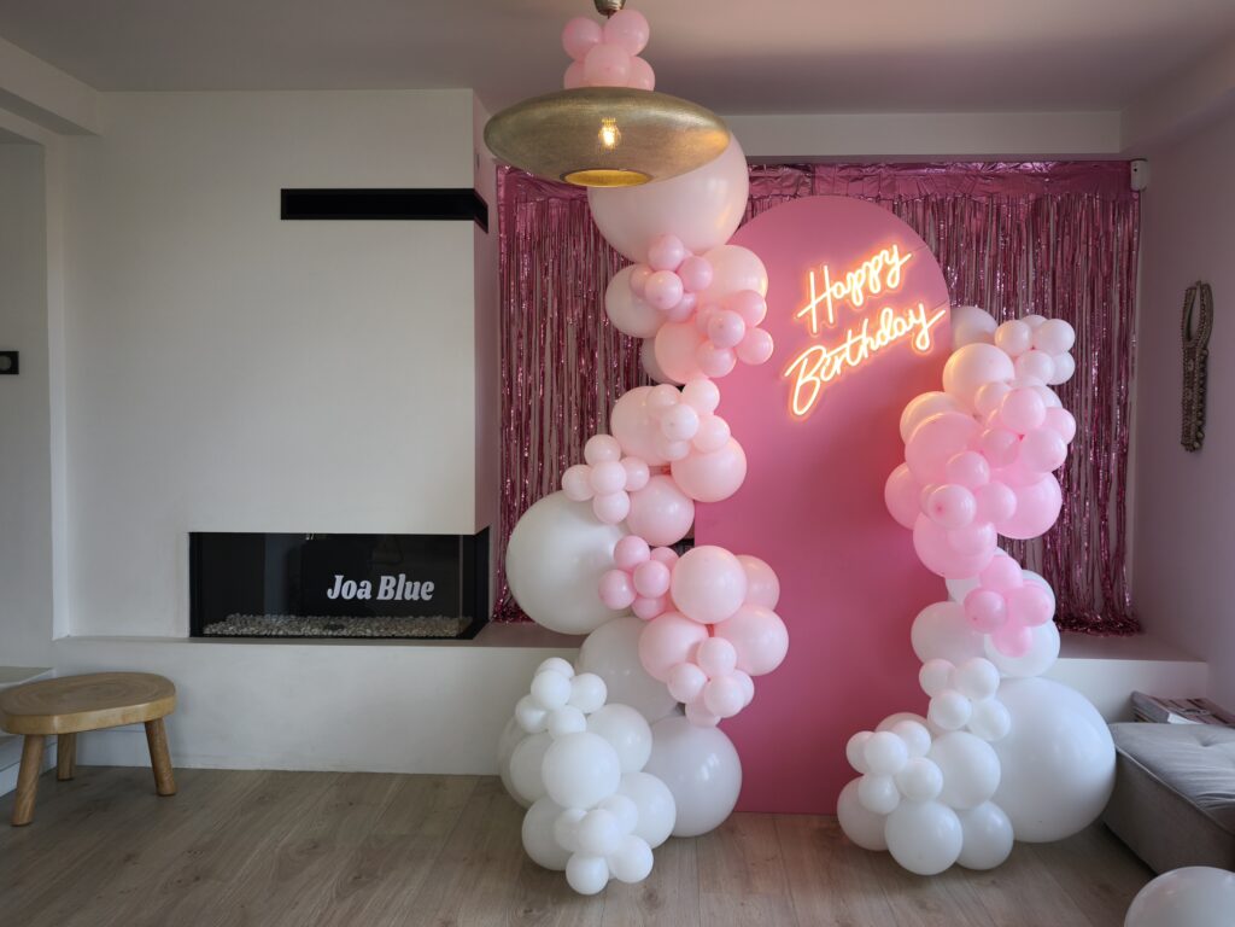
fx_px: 1070
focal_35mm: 30
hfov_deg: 60.0
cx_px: 618
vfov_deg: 46.8
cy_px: 464
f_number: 1.6
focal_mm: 6.57
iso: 50
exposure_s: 1/109
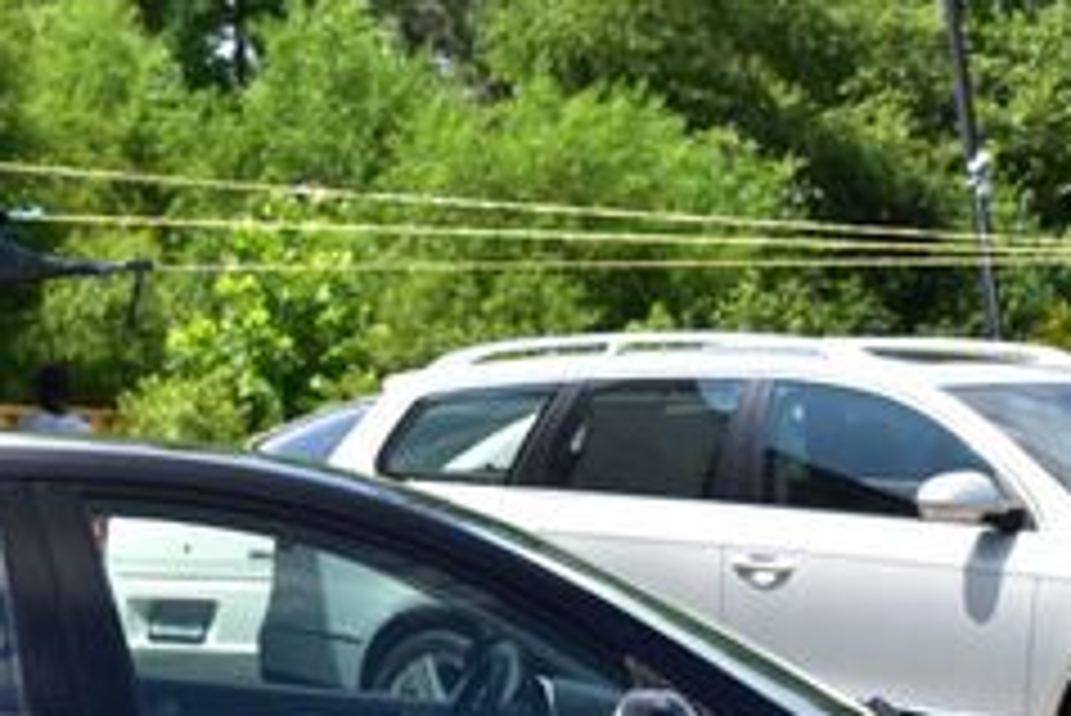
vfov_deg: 8.9
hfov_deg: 13.3
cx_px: 162
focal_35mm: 153
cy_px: 815
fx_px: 4554
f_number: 11
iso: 400
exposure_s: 1/400
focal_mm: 38
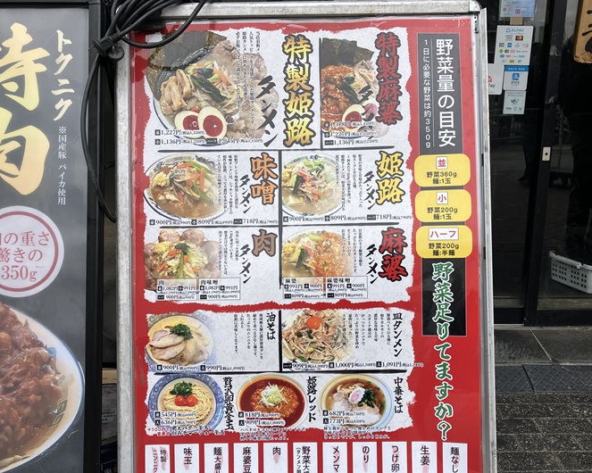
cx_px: 322
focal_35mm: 33
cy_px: 254
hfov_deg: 54.2
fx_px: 578
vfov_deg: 44.5
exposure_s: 1/684
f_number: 1.8
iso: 32
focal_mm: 3.99
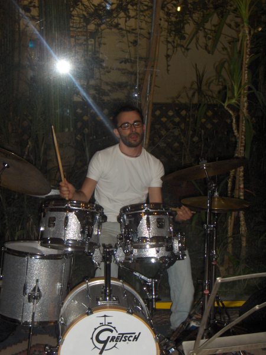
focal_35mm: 68
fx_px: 697
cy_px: 178
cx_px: 133
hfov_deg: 21.6
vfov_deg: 28.6
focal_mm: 11.2
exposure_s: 1/90
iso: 111
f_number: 3.5
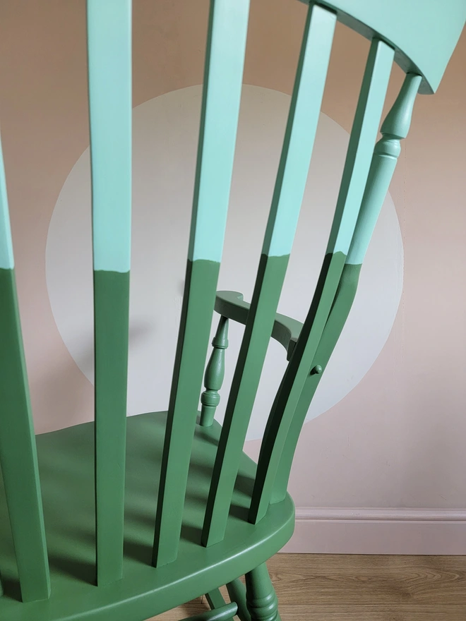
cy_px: 310
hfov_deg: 56.8
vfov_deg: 71.6
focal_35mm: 24
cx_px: 233
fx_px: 431
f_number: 1.8
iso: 200
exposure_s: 1/120
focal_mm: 6.7
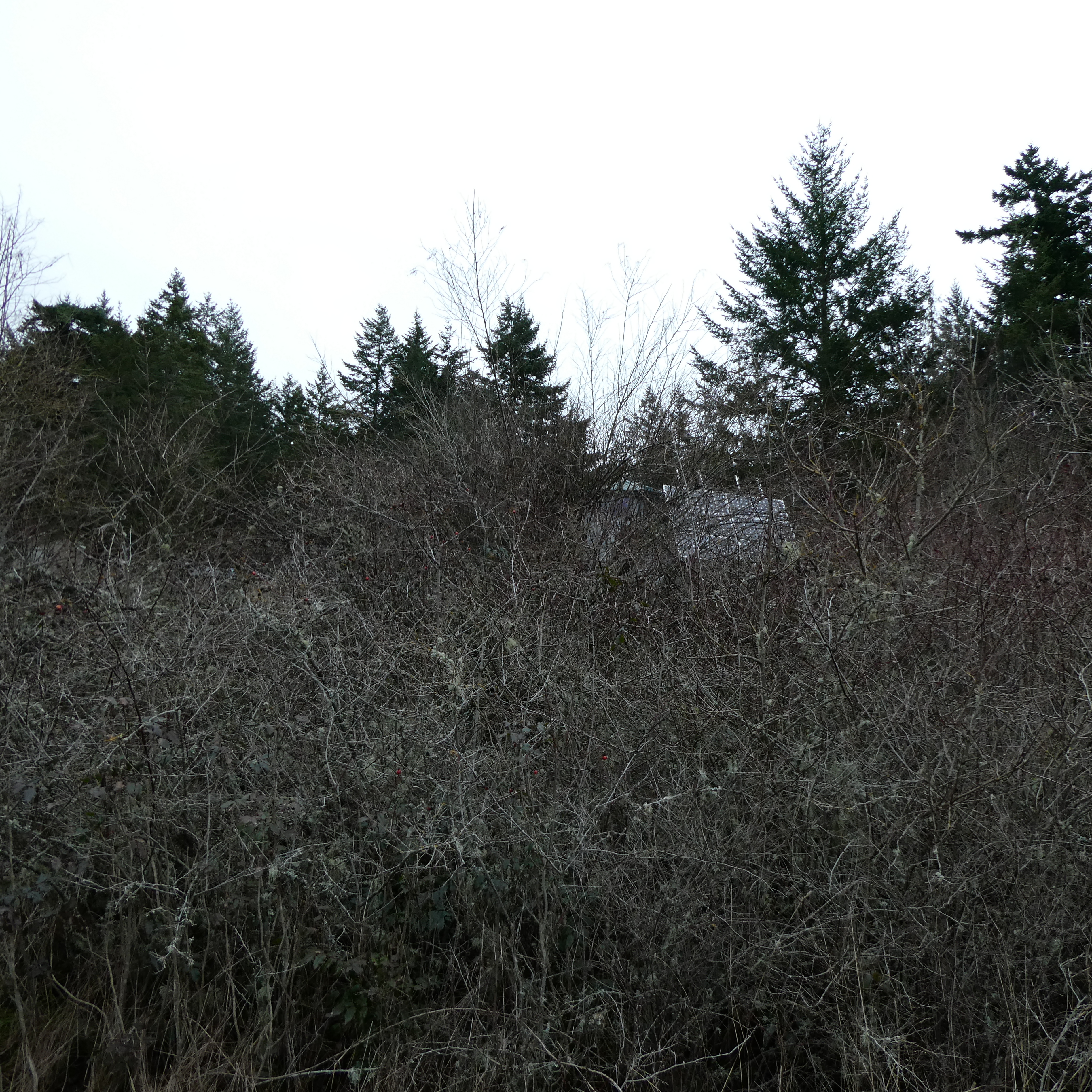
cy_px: 540
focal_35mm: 29
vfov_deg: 55.6
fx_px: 1035
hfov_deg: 55.4
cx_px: 623
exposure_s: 1/100
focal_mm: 4.3
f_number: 3.3
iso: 80
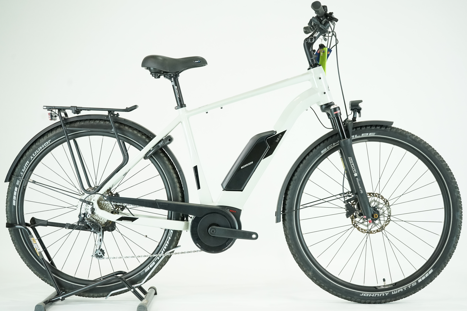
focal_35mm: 57
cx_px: 234
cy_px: 156
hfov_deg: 35.1
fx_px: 739
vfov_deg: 23.8
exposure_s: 1/200
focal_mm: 57
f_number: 5.6
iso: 2500
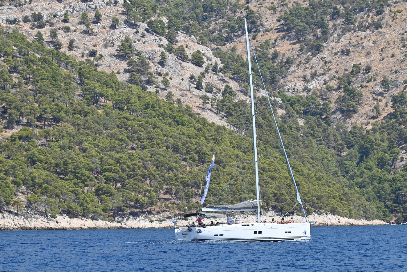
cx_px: 204
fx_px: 1922
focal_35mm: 170
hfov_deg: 12.1
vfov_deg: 8.1
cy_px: 136
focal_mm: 170
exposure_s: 1/200
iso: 220
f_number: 16
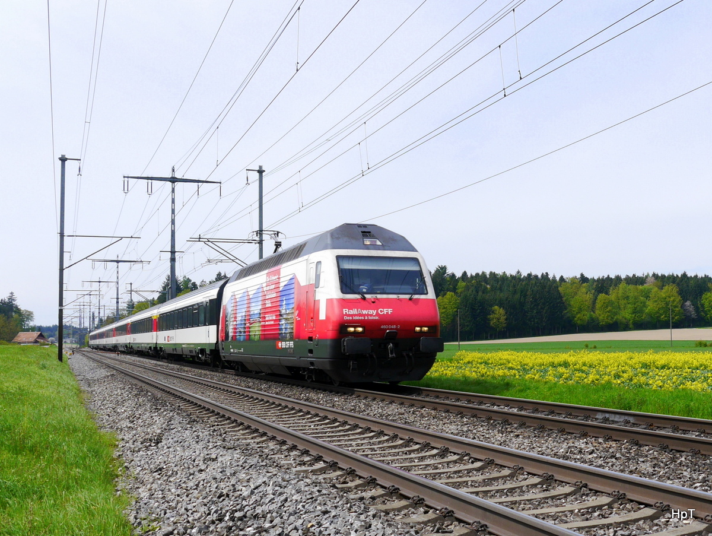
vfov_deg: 49.8
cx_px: 356
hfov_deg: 63.4
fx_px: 577
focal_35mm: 28
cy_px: 268
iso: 160
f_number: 7.1
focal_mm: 14
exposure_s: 1/400
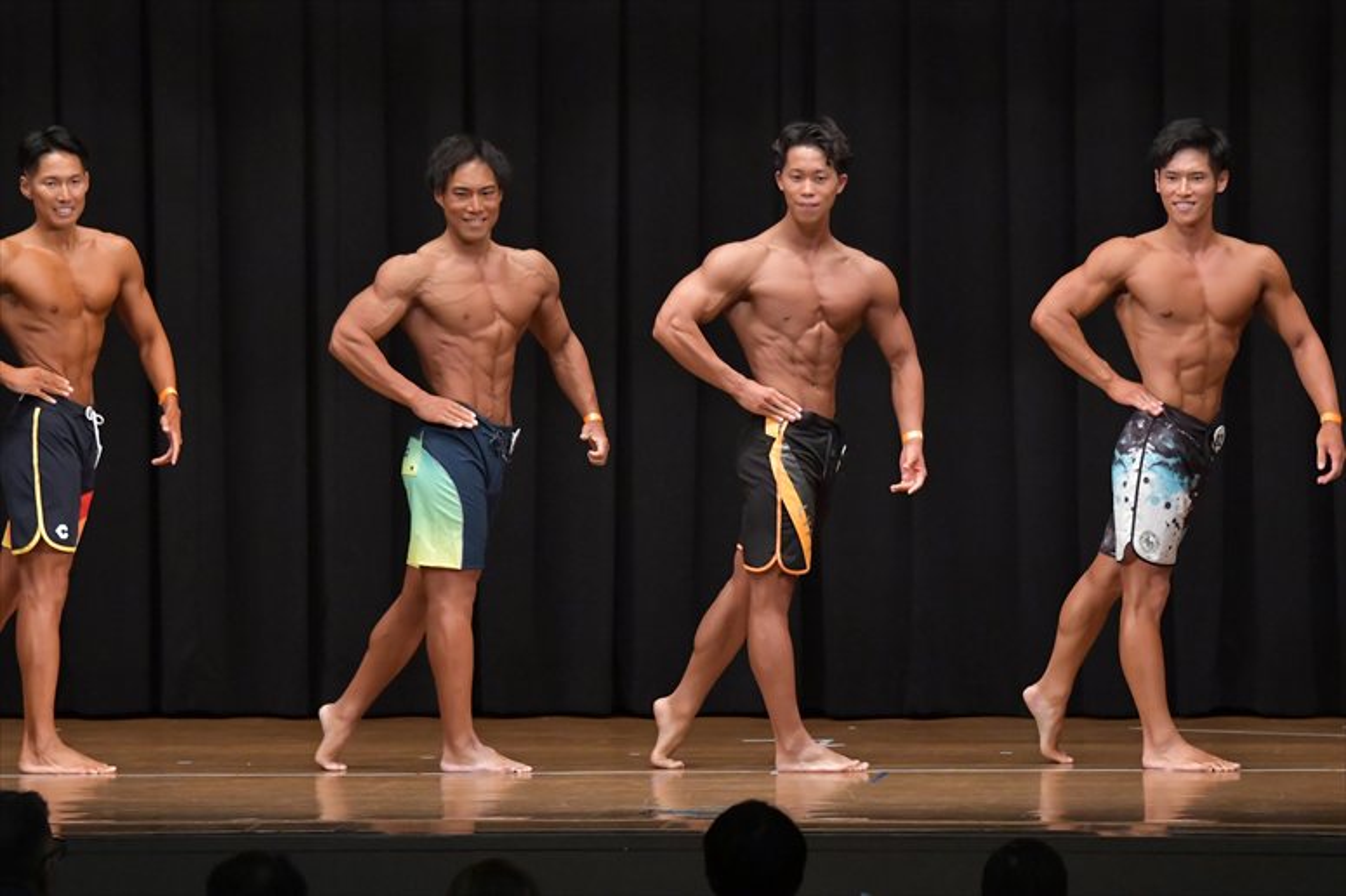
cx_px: 673
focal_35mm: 187
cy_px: 448
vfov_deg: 7.3
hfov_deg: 11.0
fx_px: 6988
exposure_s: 1/400
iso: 6400
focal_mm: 125
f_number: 5.6
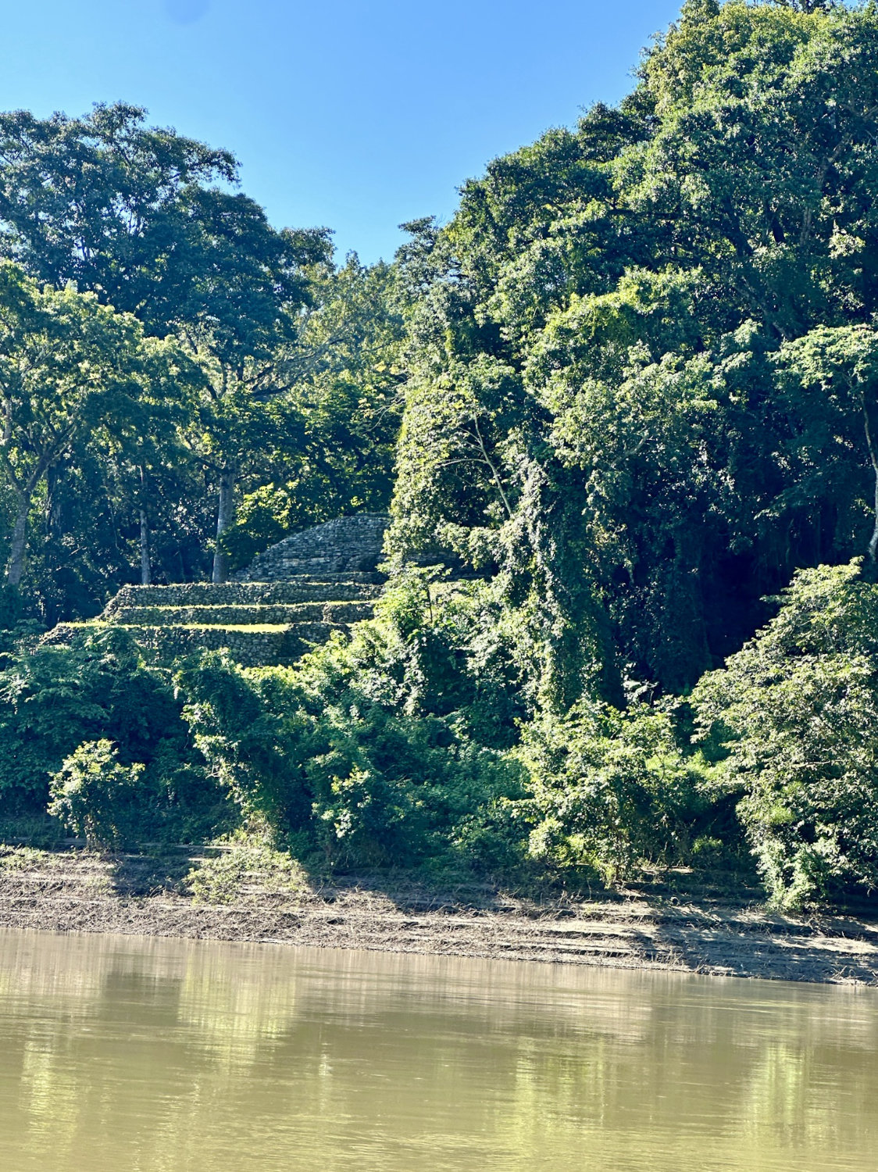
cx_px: 439
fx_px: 2606
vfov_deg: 25.3
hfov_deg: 19.1
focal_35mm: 77
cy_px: 586
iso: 32
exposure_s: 1/255
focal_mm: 9
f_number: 2.8
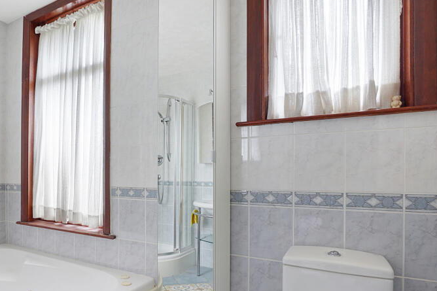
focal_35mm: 23
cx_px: 163
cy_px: 172
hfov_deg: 74.8
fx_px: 279
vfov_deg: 54.8
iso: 200
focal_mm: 10
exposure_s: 1/6
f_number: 9
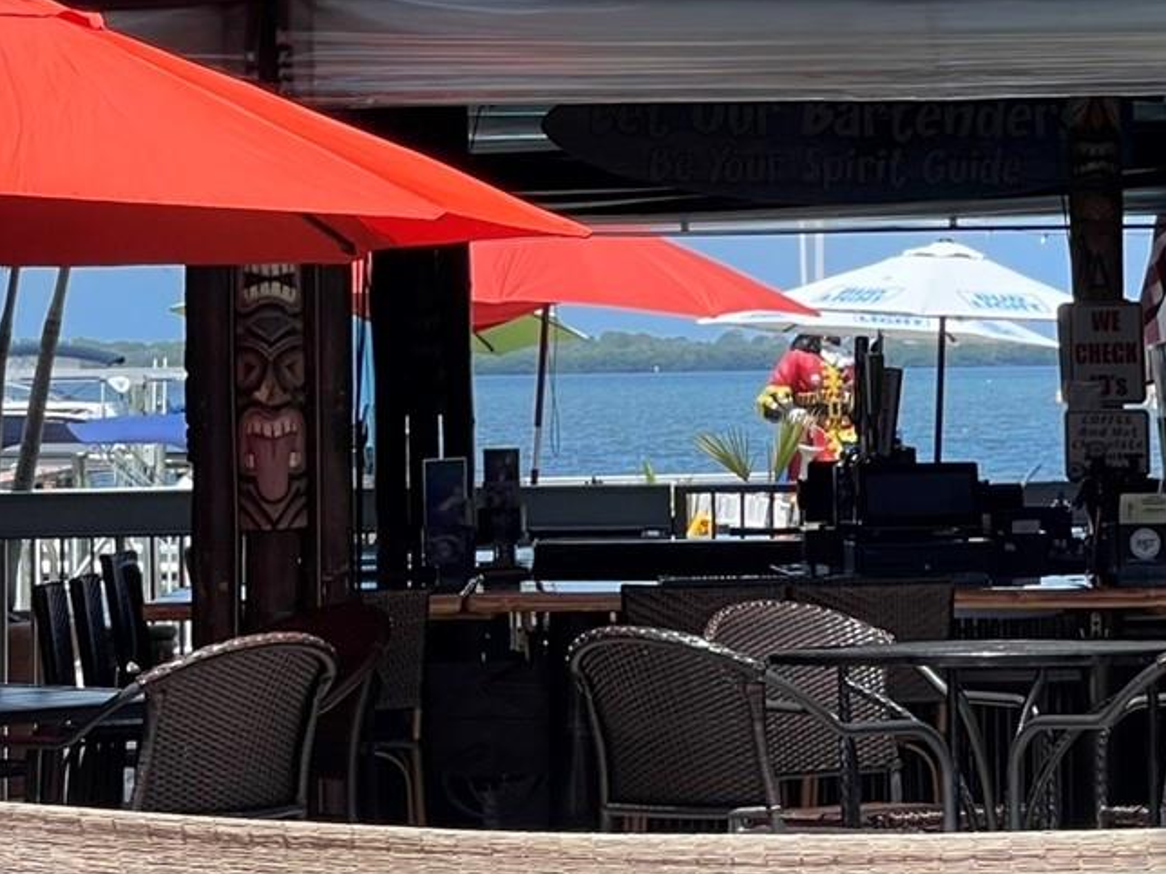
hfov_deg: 12.4
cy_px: 62
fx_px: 5356
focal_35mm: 159
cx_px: 853
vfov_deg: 9.3
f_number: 2.2
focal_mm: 7.5
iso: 20
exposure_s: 1/598
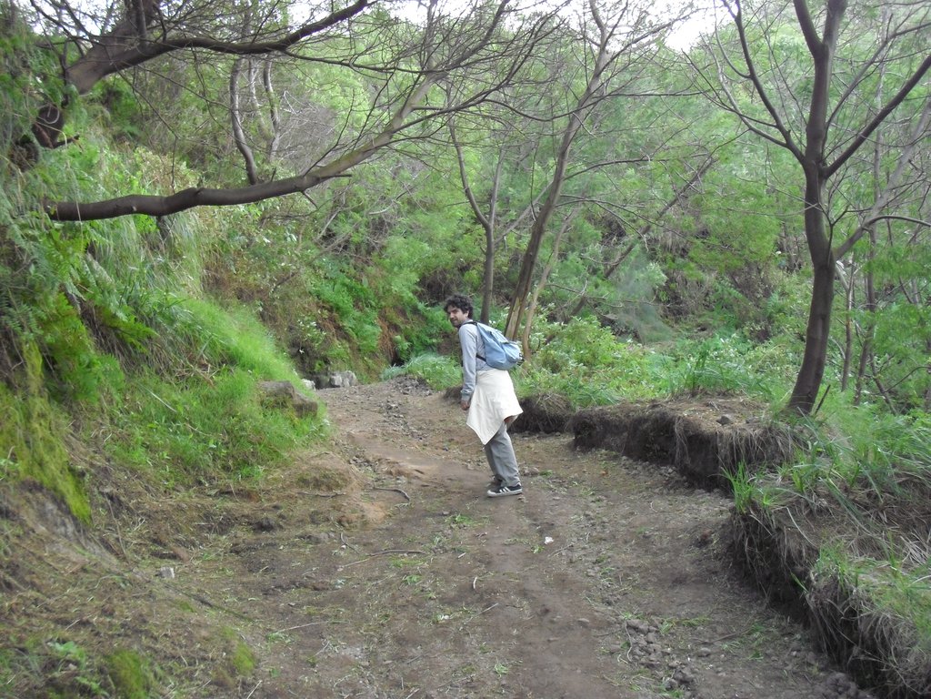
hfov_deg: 49.0
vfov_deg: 37.7
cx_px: 466
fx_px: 1022
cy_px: 350
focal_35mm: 38
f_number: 2.8
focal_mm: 6.2
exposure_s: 1/100
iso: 200
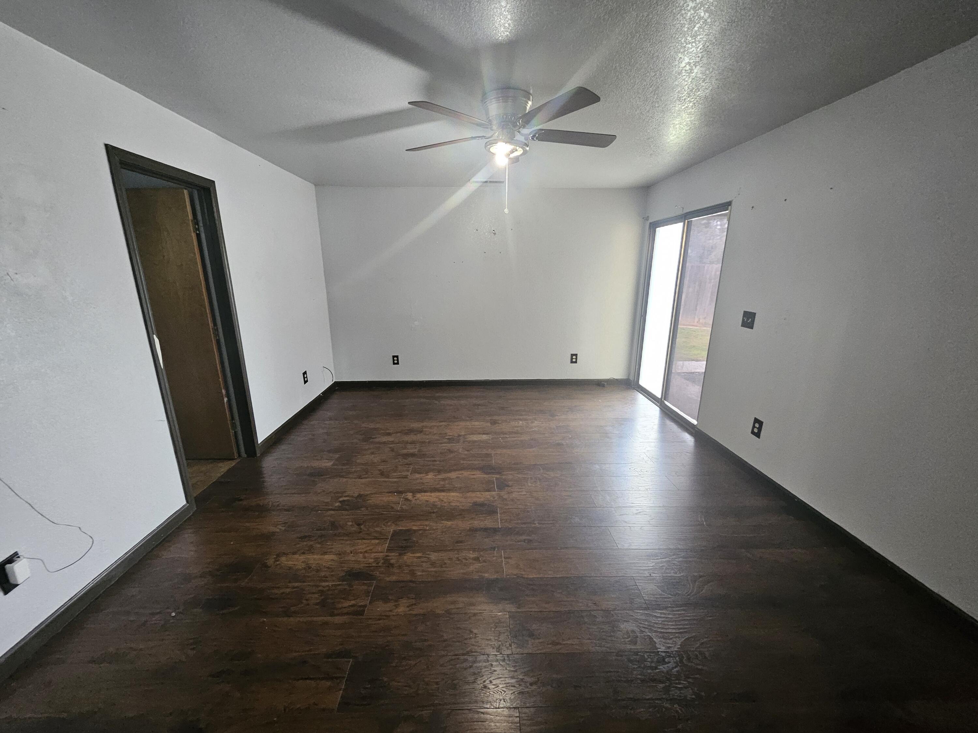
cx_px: 489
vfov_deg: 89.9
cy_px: 366
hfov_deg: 106.2
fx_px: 367
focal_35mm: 13
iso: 320
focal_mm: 1.74
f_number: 2.2
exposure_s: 1/30
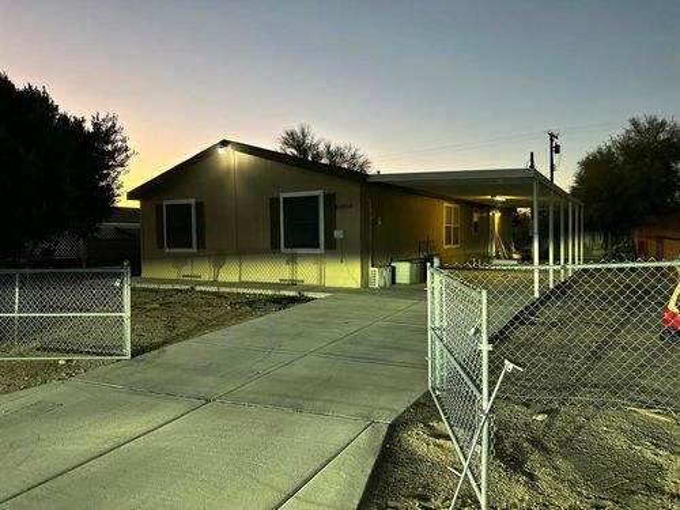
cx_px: 340
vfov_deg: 56.8
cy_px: 255
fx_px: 471
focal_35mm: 24
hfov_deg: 71.6
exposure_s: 1/60
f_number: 1.78
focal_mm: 6.86
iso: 800
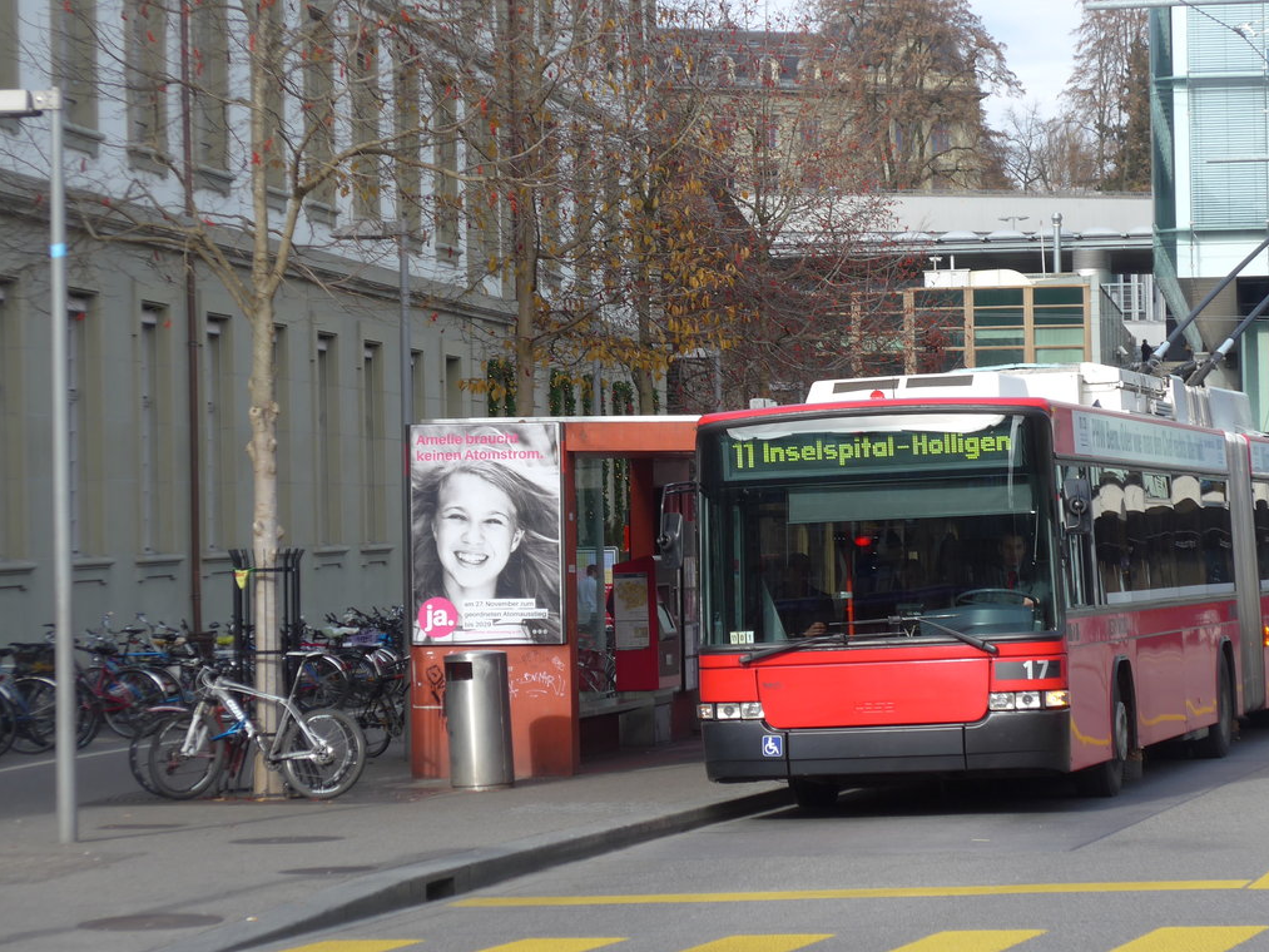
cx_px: 709
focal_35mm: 122
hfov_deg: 16.1
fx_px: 4473
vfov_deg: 12.1
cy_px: 473
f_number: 4.8
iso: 80
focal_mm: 20.4
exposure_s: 1/250
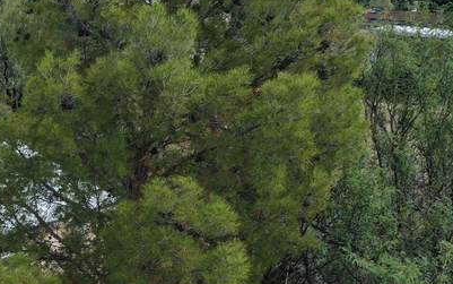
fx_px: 1124
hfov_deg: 20.4
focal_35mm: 91
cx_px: -172
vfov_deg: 13.4
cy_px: 451
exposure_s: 1/640
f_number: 4.5
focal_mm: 10.26
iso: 100
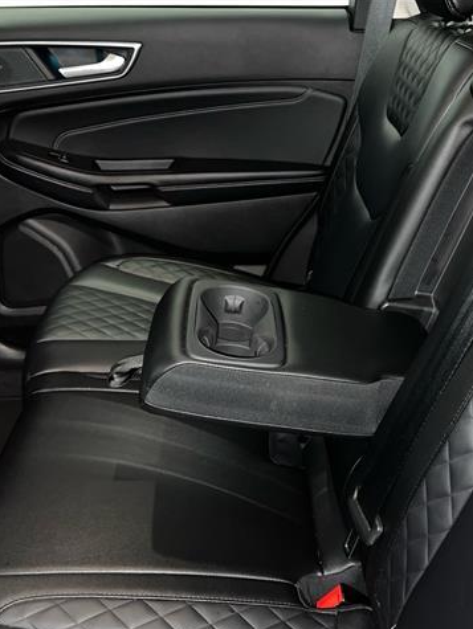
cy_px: 316
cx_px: 376
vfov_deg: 52.6
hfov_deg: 39.2
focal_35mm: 35
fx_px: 637
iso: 125
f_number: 1.5
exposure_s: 1/4
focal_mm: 5.7
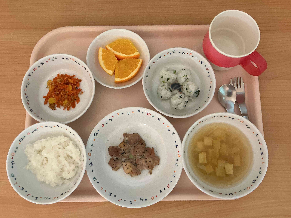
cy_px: 111
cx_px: 145
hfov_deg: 60.0
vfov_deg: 46.8
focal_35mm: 30
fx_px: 252
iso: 160
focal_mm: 3
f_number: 1.8
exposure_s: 1/60
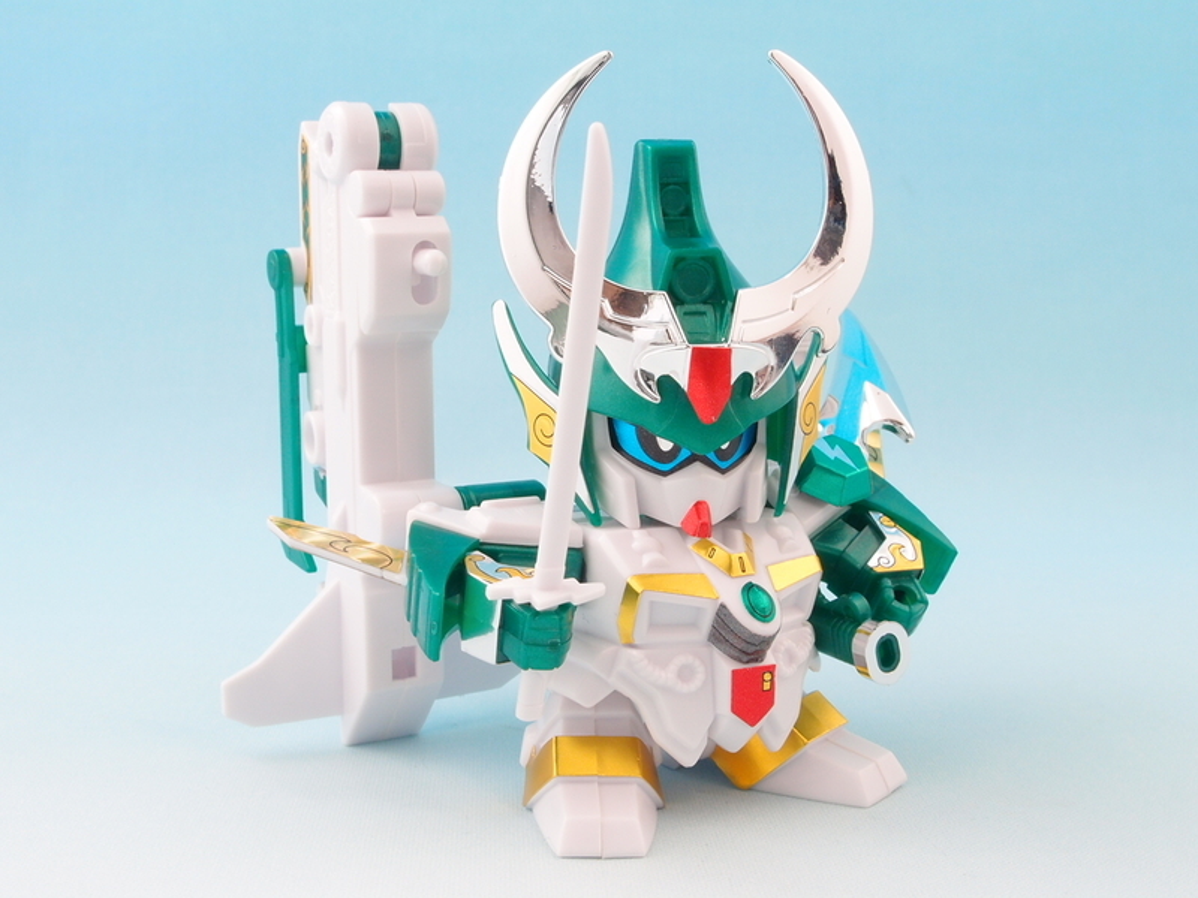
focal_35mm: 46
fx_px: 1592
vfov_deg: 31.5
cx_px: 599
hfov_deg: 41.2
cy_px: 449
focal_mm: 9.87
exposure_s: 1
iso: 100
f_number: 8
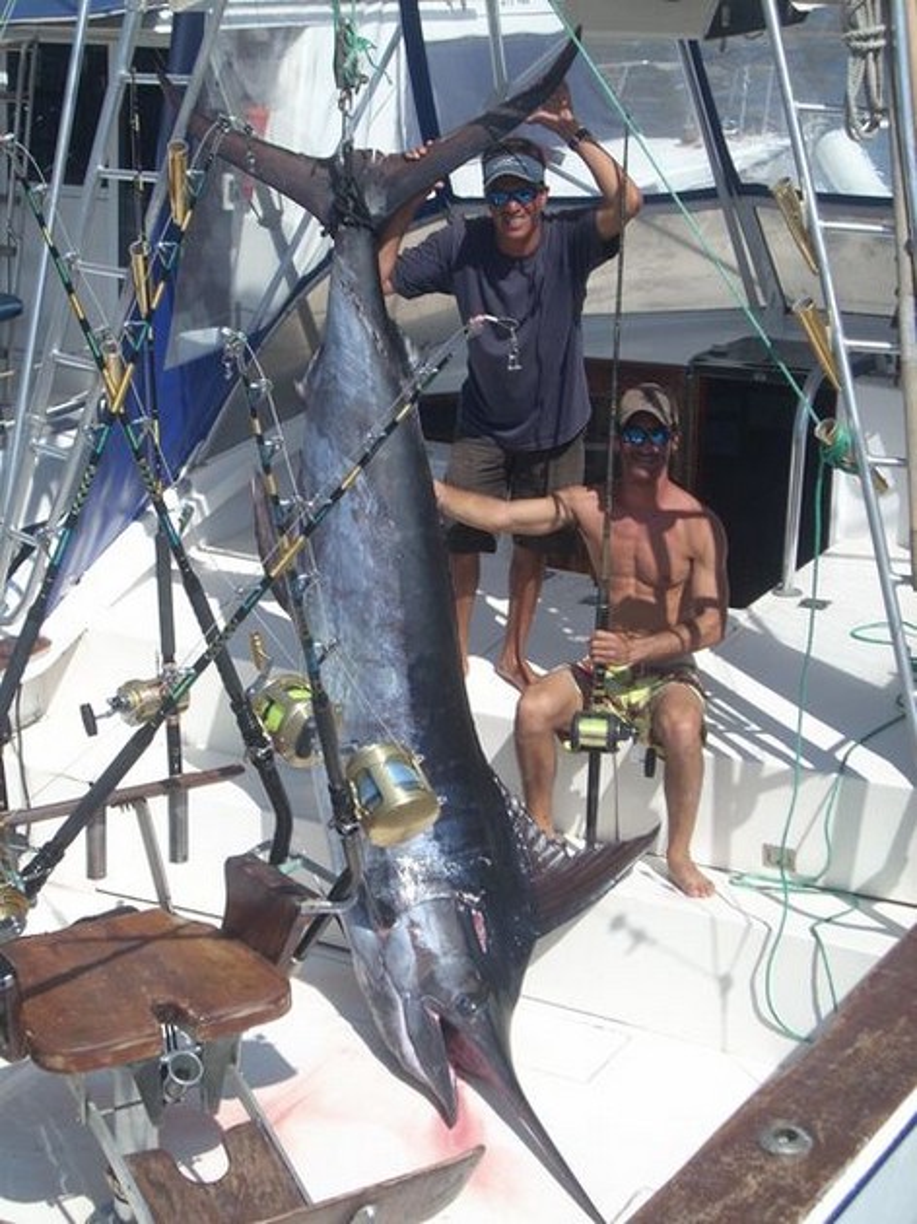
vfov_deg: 29.8
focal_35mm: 65
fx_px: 2297
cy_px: 612
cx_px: 458
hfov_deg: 22.6
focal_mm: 10.7
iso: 64
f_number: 7.6
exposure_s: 1/239
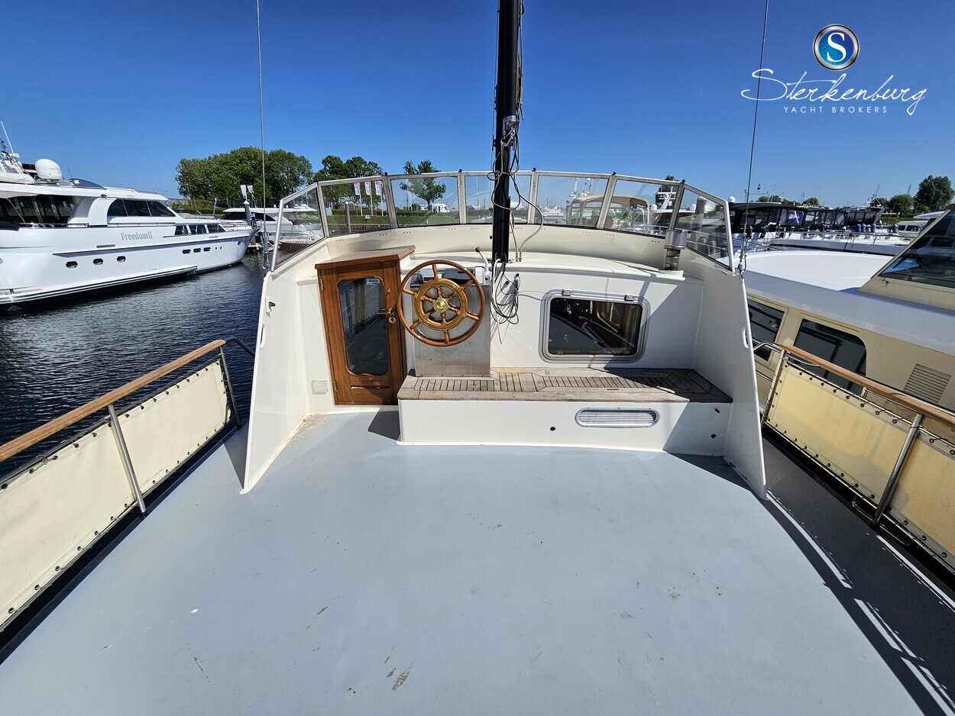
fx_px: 359
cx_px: 478
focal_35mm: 13
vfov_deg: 89.9
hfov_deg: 106.2
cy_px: 358
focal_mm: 2.2
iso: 50
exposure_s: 1/5200
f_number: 2.2
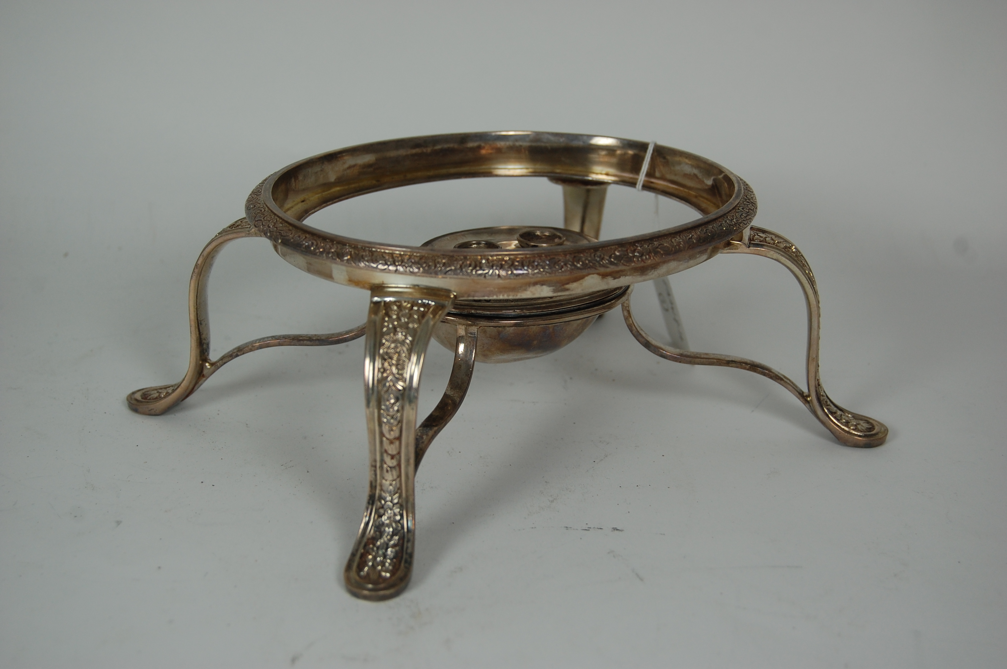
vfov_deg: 22.6
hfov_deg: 33.4
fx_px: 1677
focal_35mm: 60
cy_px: 334
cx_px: 504
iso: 220
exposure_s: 1/125
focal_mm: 40
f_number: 5.6
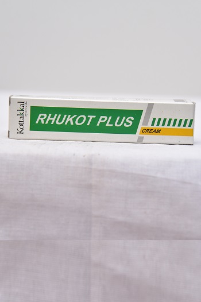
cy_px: 151
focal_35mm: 110
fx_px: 922
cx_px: 100
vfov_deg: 18.6
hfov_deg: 12.4
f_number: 4.5
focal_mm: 110
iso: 1600
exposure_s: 1/125
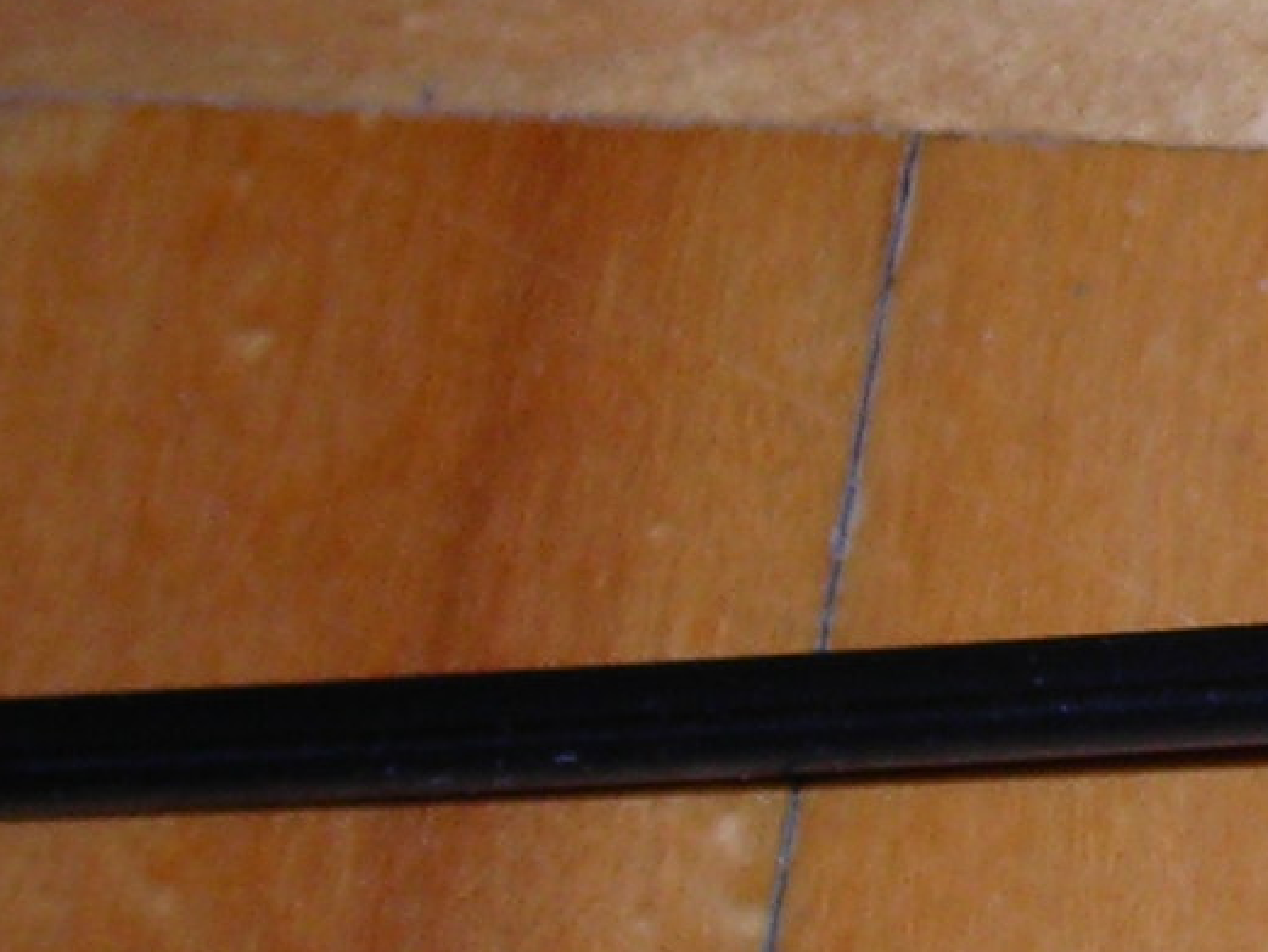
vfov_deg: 7.3
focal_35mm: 204
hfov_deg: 8.9
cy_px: 504
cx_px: 2838
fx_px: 7474
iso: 50
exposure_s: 1/60.1
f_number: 6.6
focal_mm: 6.8
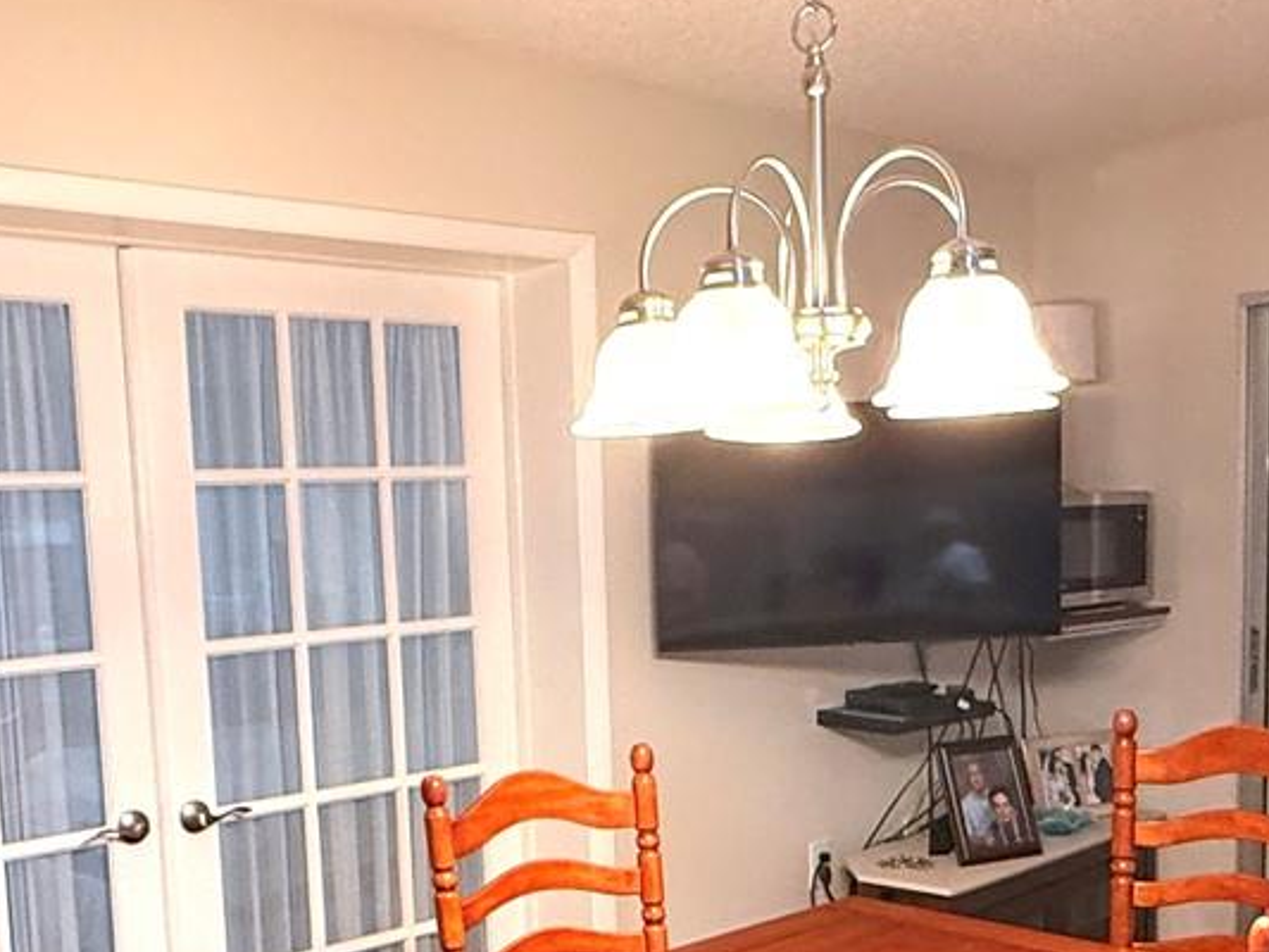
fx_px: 1540
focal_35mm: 42
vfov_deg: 33.8
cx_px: 519
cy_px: 688
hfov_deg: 44.6
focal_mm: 2.22
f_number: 2.2
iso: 320
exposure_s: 1/60
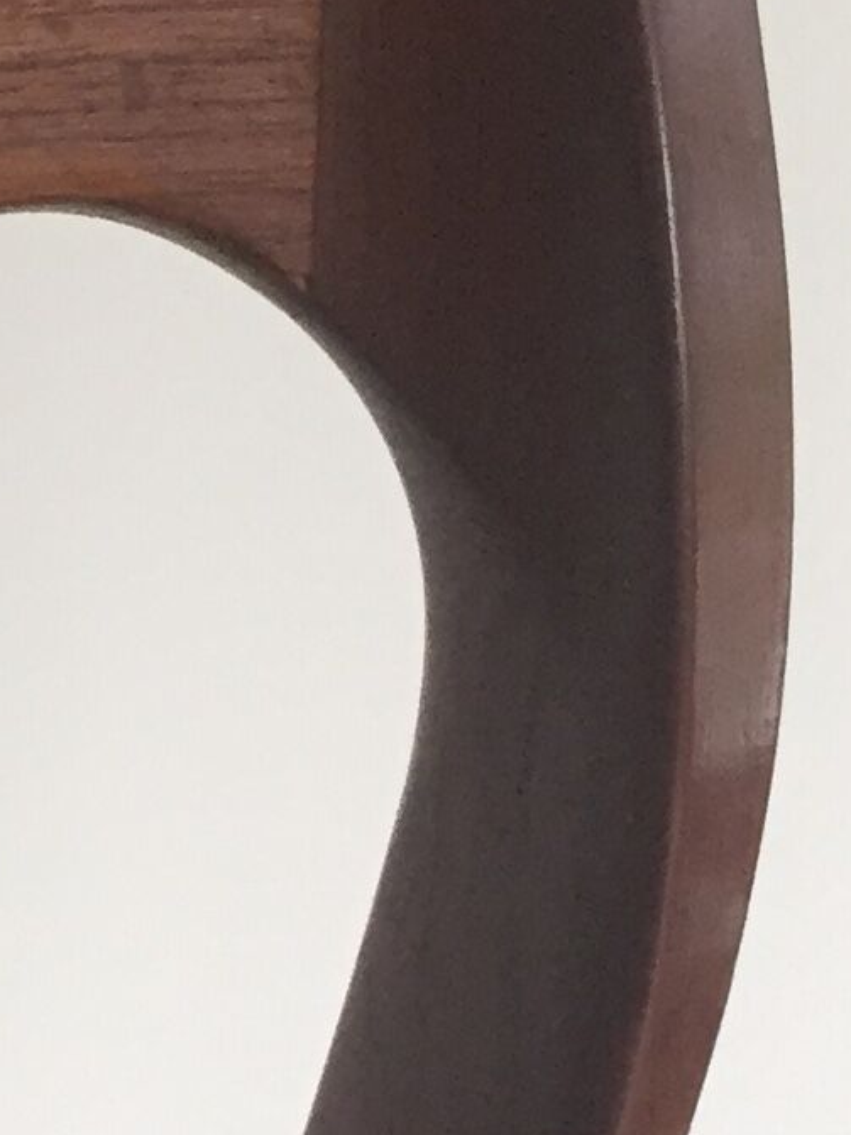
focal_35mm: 141
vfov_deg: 13.9
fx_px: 4623
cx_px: -988
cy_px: 1013
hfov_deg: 9.6
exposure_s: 1/33
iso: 80
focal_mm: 4.15
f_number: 2.2
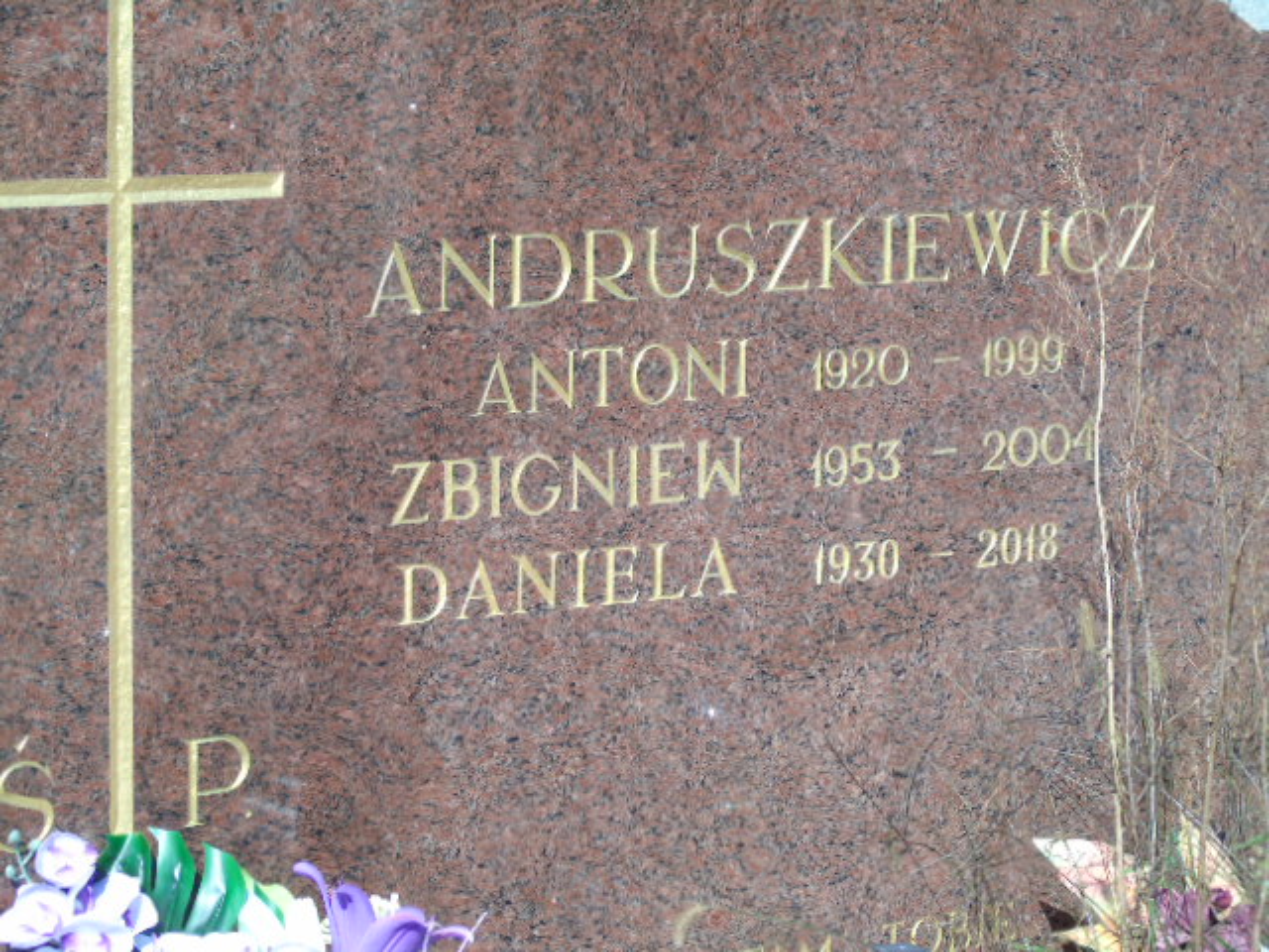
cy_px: 476
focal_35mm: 108
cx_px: 634
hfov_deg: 18.2
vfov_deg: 13.7
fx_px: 3959
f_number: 4.4
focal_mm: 19
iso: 80
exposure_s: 1/250
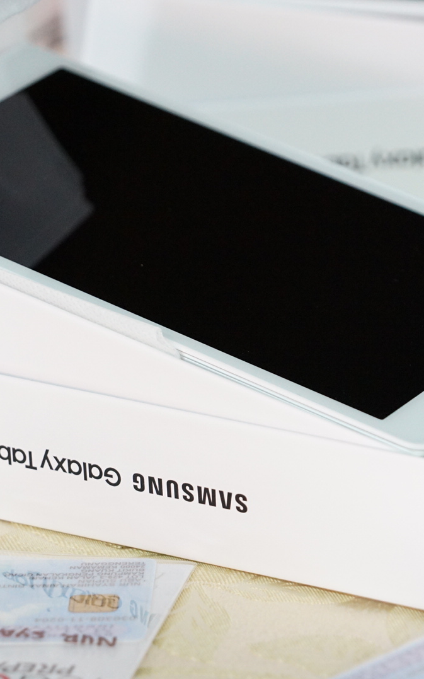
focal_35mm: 297
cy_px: 340
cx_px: 219
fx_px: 5492
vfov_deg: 7.1
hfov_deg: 4.4
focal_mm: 194
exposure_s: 1/160
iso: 5000
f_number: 6.3
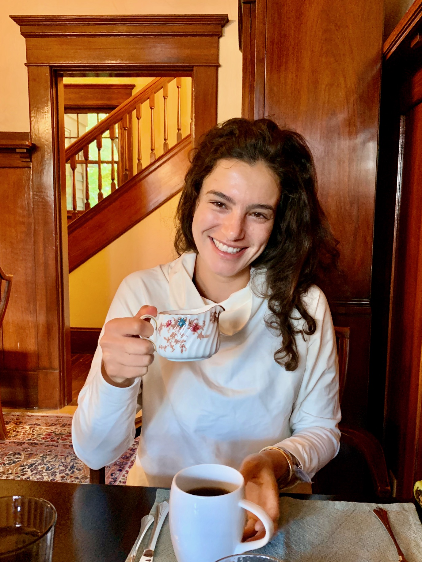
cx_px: 231
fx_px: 471
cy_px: 297
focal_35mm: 29
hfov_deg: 48.2
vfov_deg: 61.6
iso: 320
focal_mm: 4.25
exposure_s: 1/40
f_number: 1.8
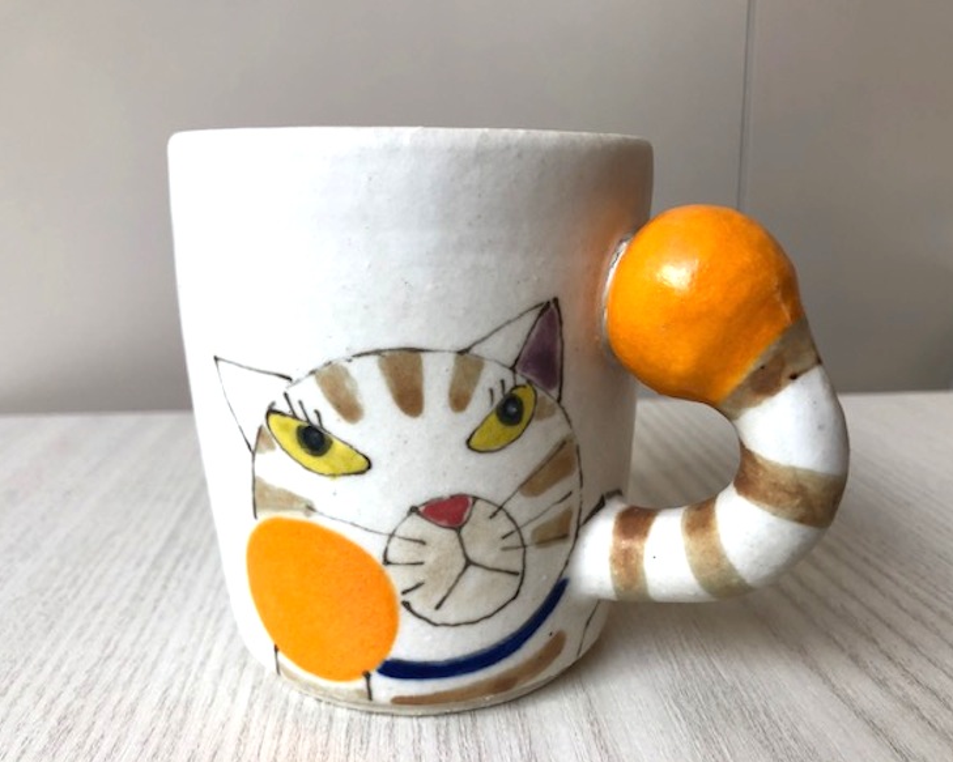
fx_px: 846
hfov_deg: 58.7
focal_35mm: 30
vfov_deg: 48.5
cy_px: 382
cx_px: 518
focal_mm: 4
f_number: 1.8
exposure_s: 1/119
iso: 20
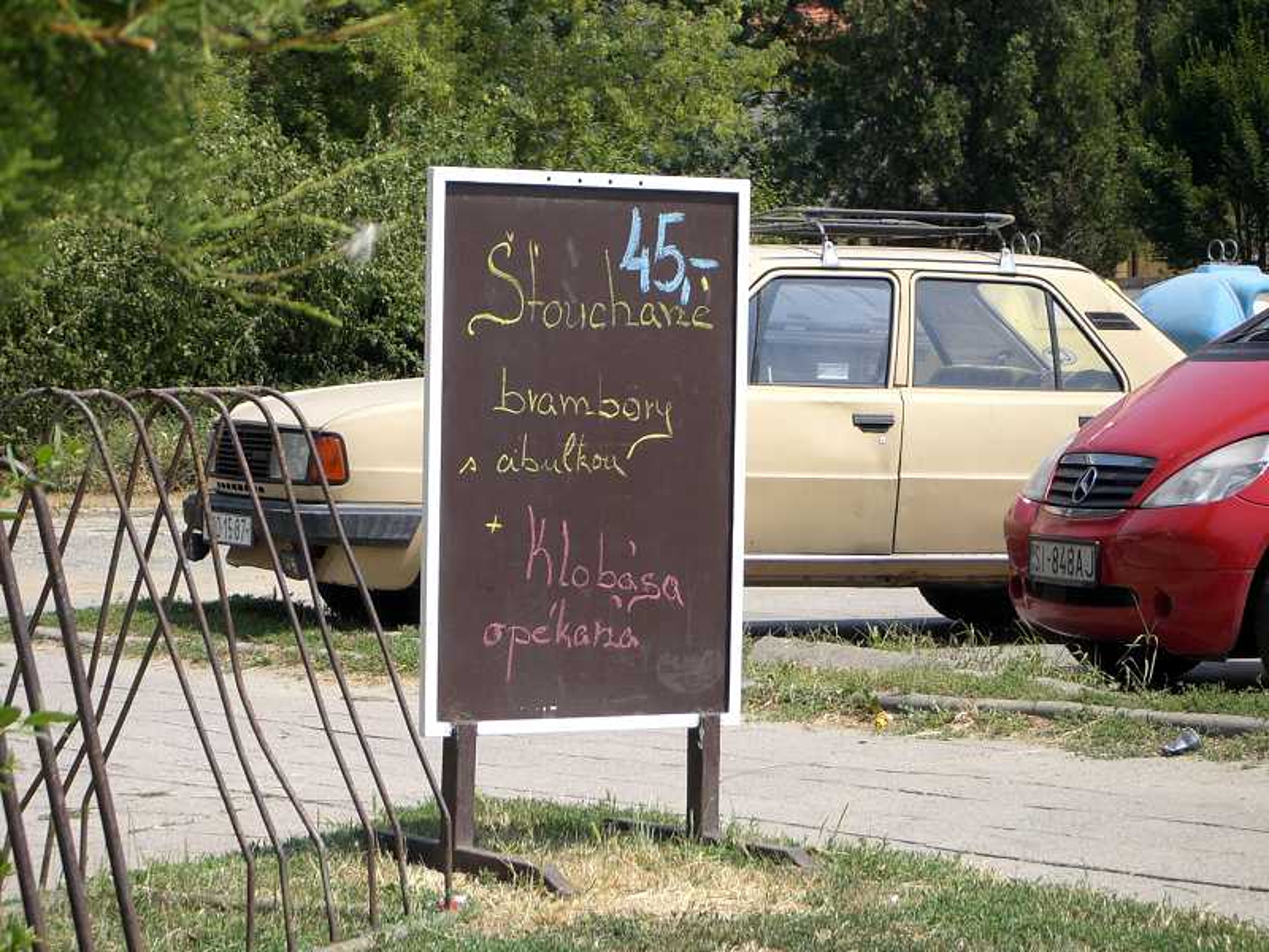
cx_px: 634
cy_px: 476
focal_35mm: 114
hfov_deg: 17.3
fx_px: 4179
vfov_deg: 13.0
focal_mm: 18.9
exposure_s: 1/320
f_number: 5.4
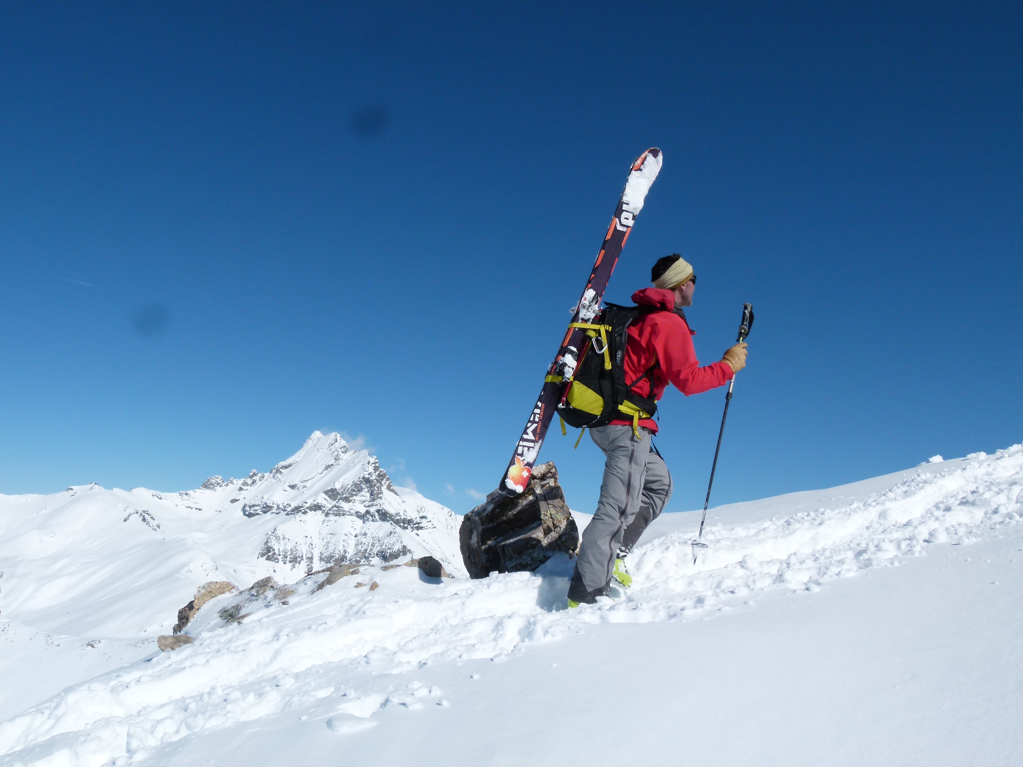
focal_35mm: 34
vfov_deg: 41.8
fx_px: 1005
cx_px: 512
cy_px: 384
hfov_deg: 54.0
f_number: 5
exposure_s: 1/2000
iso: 100
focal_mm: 6.1
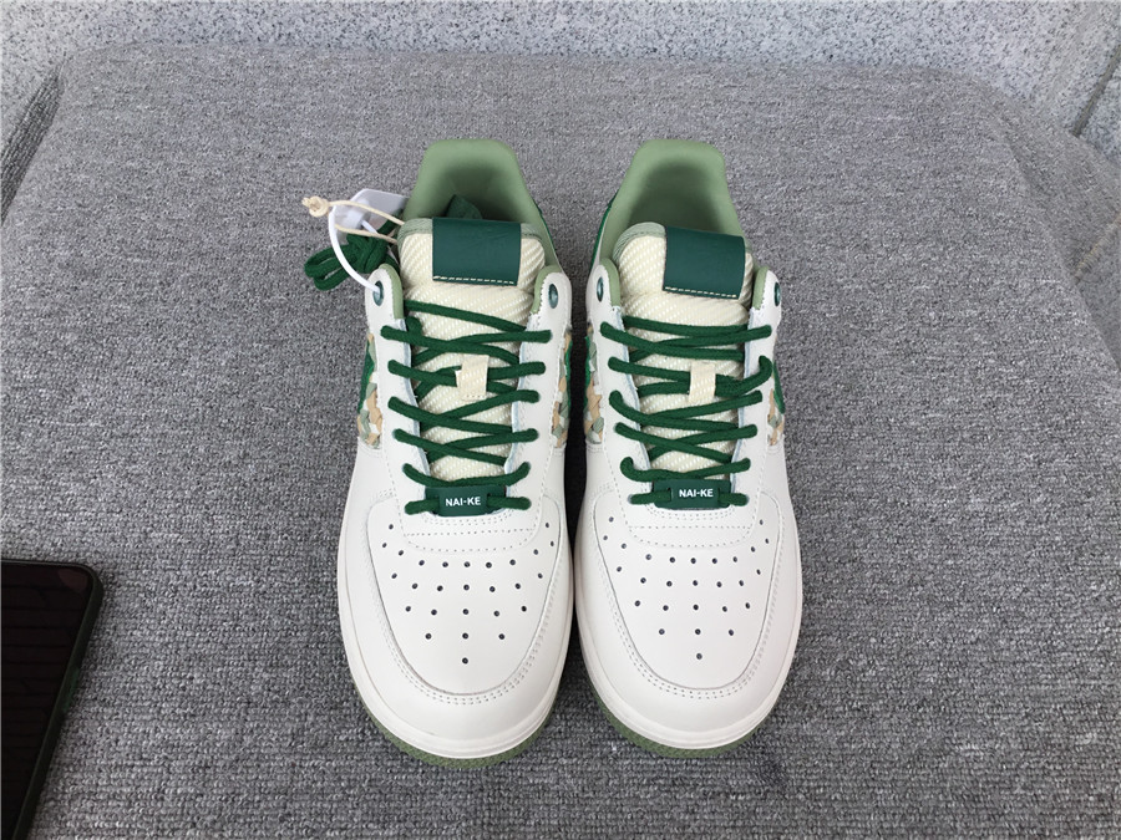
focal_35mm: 31
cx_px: 560
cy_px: 420
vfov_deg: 45.4
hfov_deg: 58.4
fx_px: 1004
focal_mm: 3.3
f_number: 2.4
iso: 25
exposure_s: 1/494
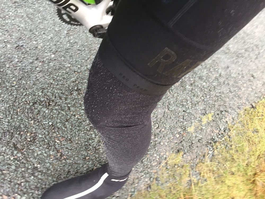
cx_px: 132
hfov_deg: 61.7
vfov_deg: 48.2
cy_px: 100
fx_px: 222
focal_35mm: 29
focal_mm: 4.15
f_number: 2.2
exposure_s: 1/33
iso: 125
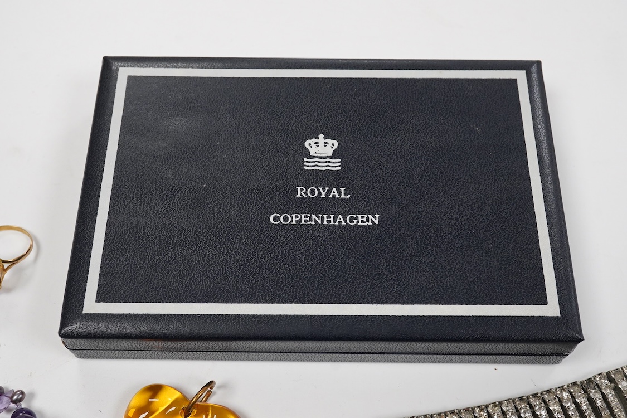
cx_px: 314
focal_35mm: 45
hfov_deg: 43.6
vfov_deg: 29.9
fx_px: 784
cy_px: 209
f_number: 13
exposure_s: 1/160
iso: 2500
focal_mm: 30
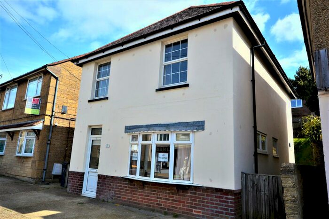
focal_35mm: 26
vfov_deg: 50.4
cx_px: 164
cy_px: 110
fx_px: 233
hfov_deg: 70.5
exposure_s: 1/500
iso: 280
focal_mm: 17
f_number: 11
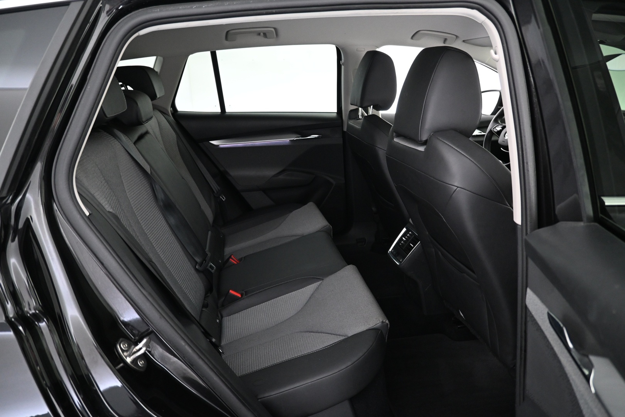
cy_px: 208
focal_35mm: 24
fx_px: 417
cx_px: 312
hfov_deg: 73.7
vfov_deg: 53.1
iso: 1600
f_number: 3.5
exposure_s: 1/15
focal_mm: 16
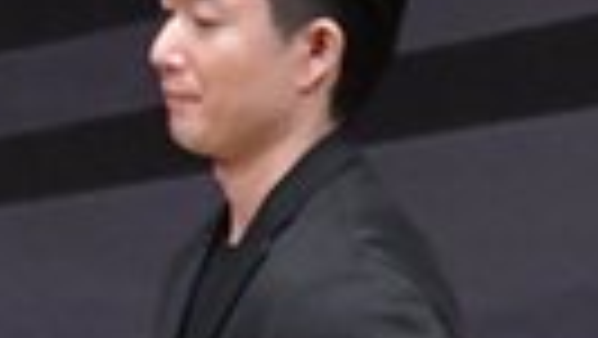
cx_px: -969
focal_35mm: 1739
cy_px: 883
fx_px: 27591
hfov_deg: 1.2
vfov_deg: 0.7
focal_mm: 190
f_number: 5.6
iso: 6400
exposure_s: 1/400
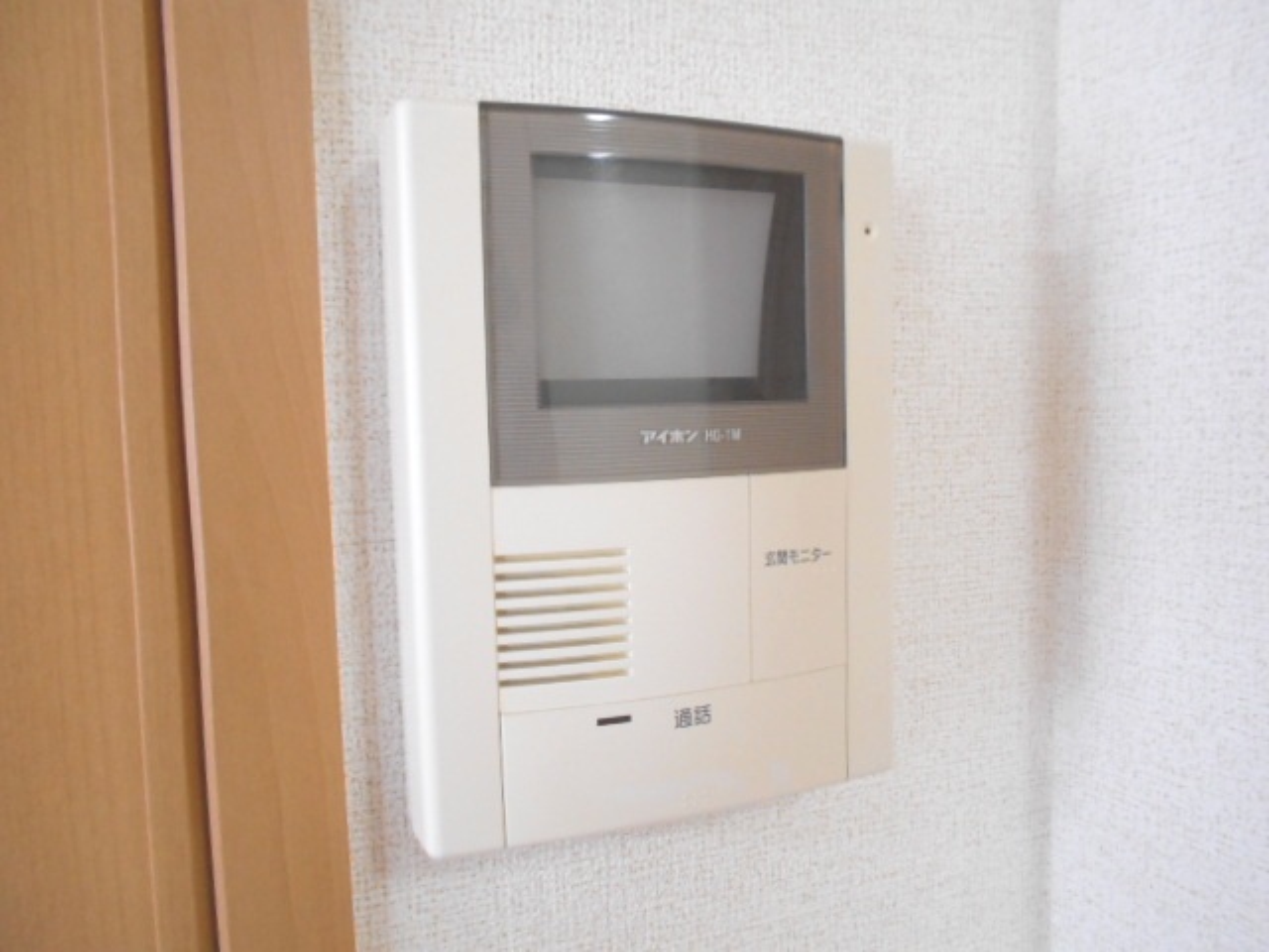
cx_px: 634
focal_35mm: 26
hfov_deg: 67.3
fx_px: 953
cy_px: 476
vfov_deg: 53.1
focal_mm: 4.6
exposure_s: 1/30
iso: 280
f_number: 3.2
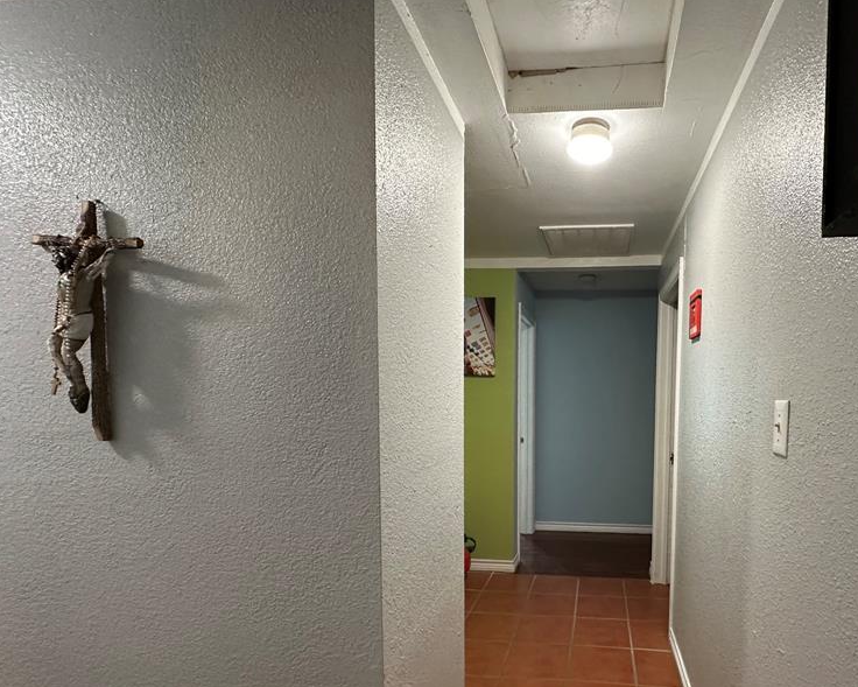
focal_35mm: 19
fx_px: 483
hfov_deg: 81.1
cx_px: 555
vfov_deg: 69.9
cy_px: 422
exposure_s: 1/60
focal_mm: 2.22
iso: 400
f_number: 2.2
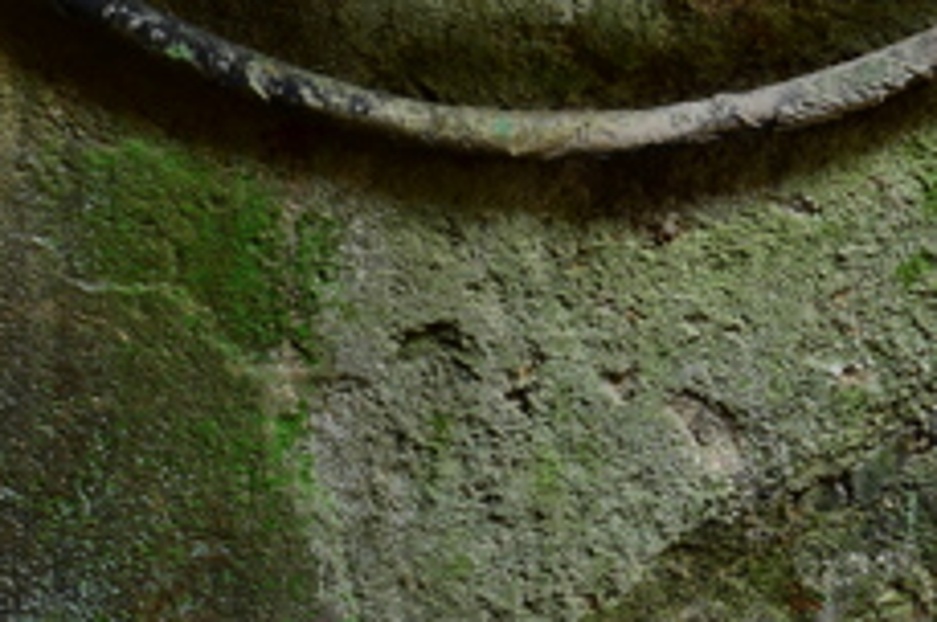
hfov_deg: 9.1
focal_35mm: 224
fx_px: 5822
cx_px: 937
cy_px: -632
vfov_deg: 6.0
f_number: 9
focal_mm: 50
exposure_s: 1
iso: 100
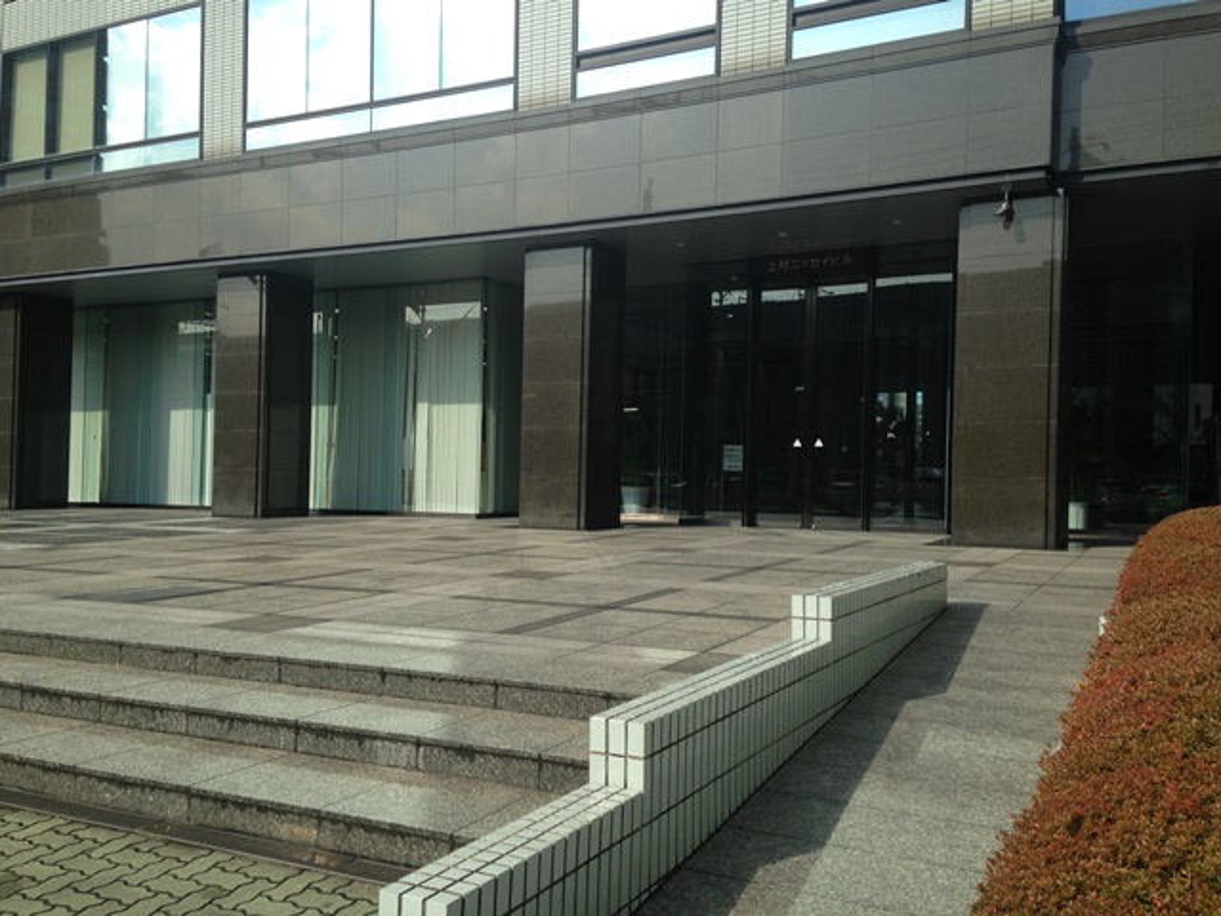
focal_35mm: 33
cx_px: 610
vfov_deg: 42.9
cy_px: 458
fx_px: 1164
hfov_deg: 55.4
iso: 50
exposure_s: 1/1085
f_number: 2.4
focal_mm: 4.12
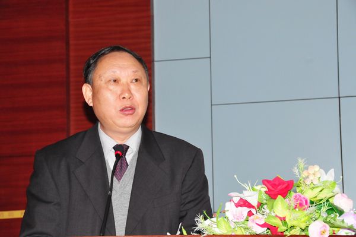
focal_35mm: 93
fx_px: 919
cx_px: 178
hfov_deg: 21.9
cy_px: 118
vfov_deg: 14.7
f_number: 8
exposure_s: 1/60
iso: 1600
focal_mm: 62
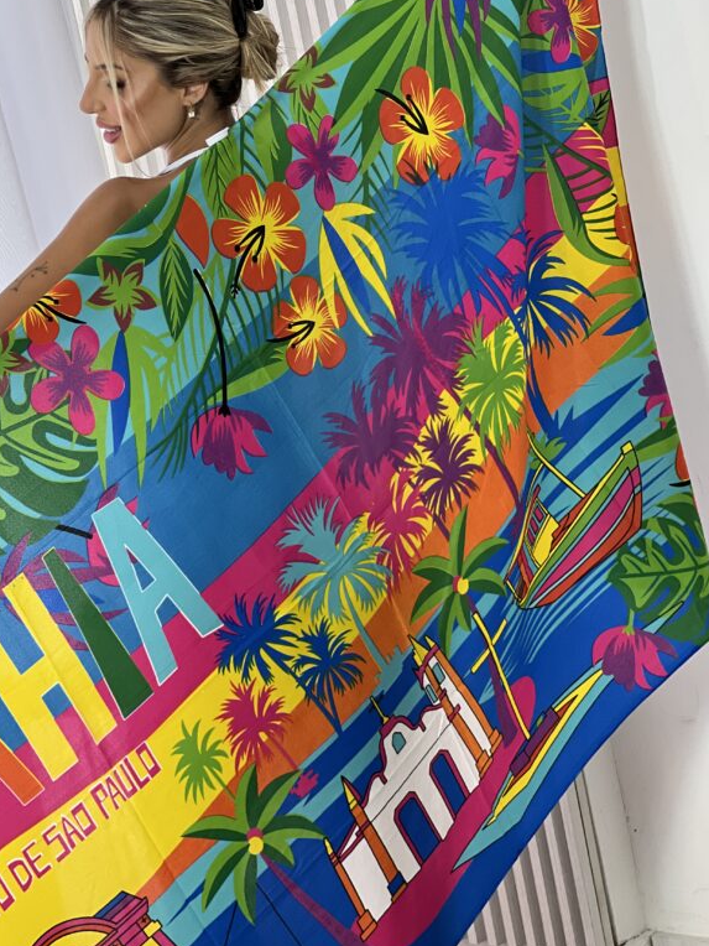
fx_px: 2567
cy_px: 381
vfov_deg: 20.8
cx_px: 291
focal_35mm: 94
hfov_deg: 15.7
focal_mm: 9
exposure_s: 1/120
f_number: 2.8
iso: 100
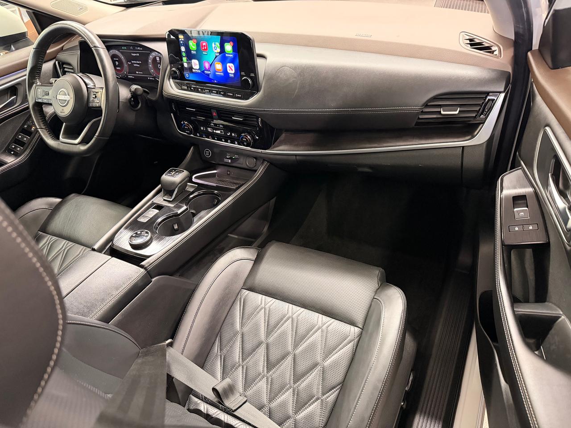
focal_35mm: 24
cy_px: 214
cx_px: 286
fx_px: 396
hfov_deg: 71.6
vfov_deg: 56.8
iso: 800
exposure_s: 1/40
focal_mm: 6.76
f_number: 1.78
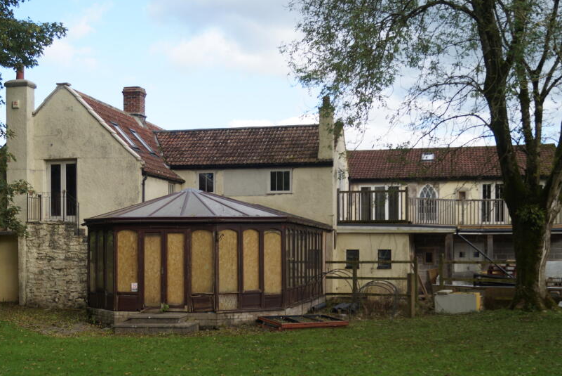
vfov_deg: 29.2
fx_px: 718
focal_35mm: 46
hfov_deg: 42.7
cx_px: 270
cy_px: 228
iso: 100
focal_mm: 24
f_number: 5
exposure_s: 1/250
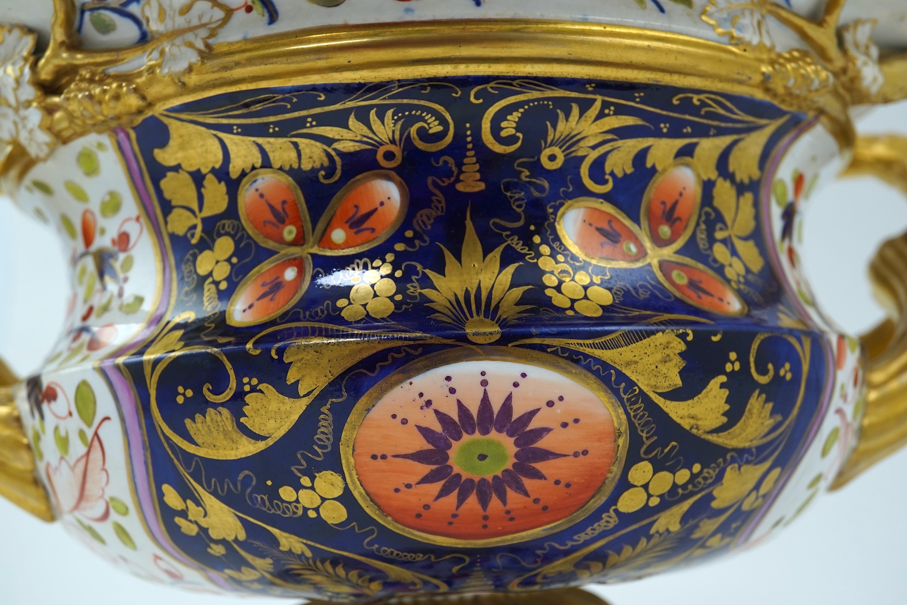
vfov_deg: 29.9
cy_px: 302
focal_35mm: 45
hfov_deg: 43.6
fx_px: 1134
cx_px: 454
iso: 400
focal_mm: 30
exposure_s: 1/50
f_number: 11
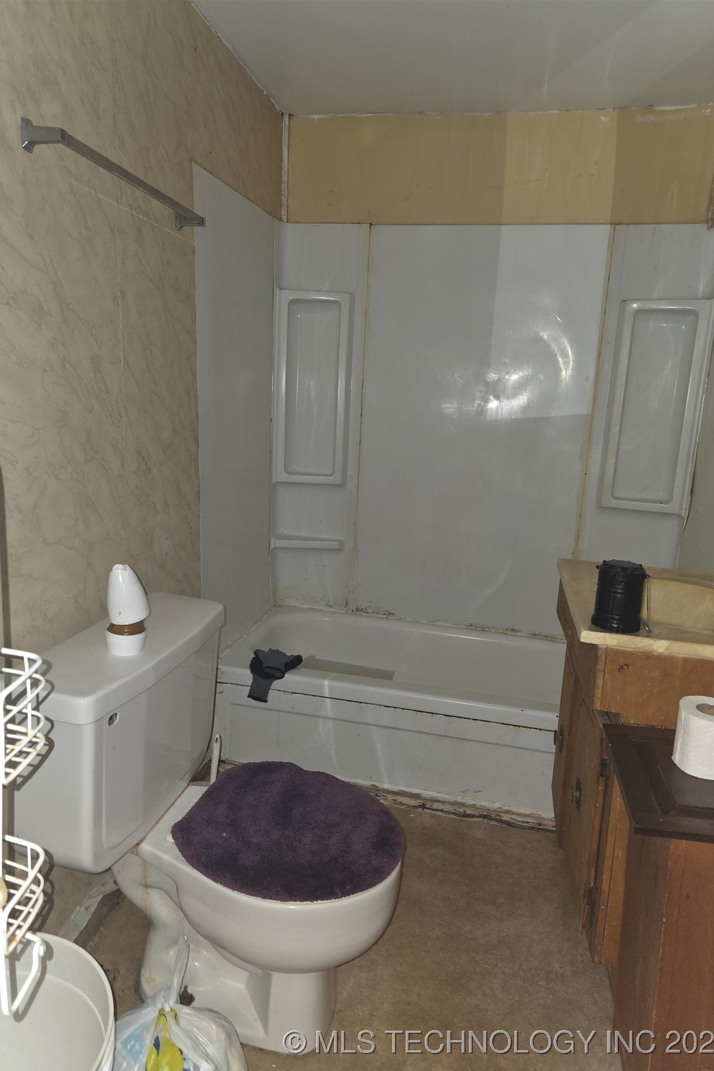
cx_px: 336
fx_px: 714
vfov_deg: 73.7
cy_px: 537
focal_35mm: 24
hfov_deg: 53.1
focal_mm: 6.3
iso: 125
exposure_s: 1/18.7
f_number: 1.7
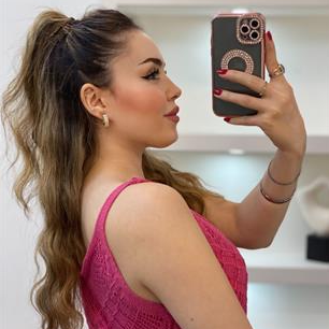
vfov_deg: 27.7
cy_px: 184
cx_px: 166
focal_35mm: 62
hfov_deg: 27.7
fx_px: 667
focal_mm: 6
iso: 80
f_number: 2
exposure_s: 1/100
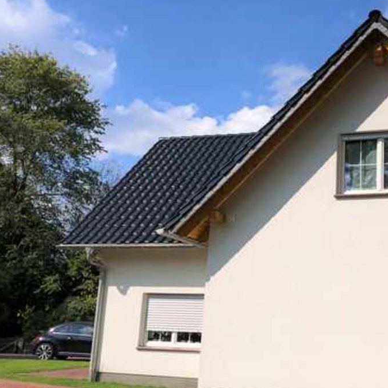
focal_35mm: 44
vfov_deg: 38.3
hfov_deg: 37.1
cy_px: 214
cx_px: 306
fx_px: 558
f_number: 1.8
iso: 20
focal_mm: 3.99
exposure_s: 1/4367
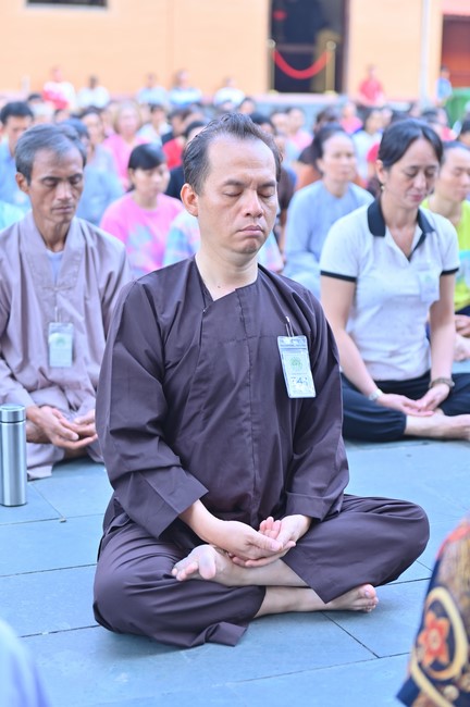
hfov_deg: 19.4
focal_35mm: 70
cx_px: 235
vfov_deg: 28.9
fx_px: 1374
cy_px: 354
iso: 125
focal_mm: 70
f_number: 3.2
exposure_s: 1/100
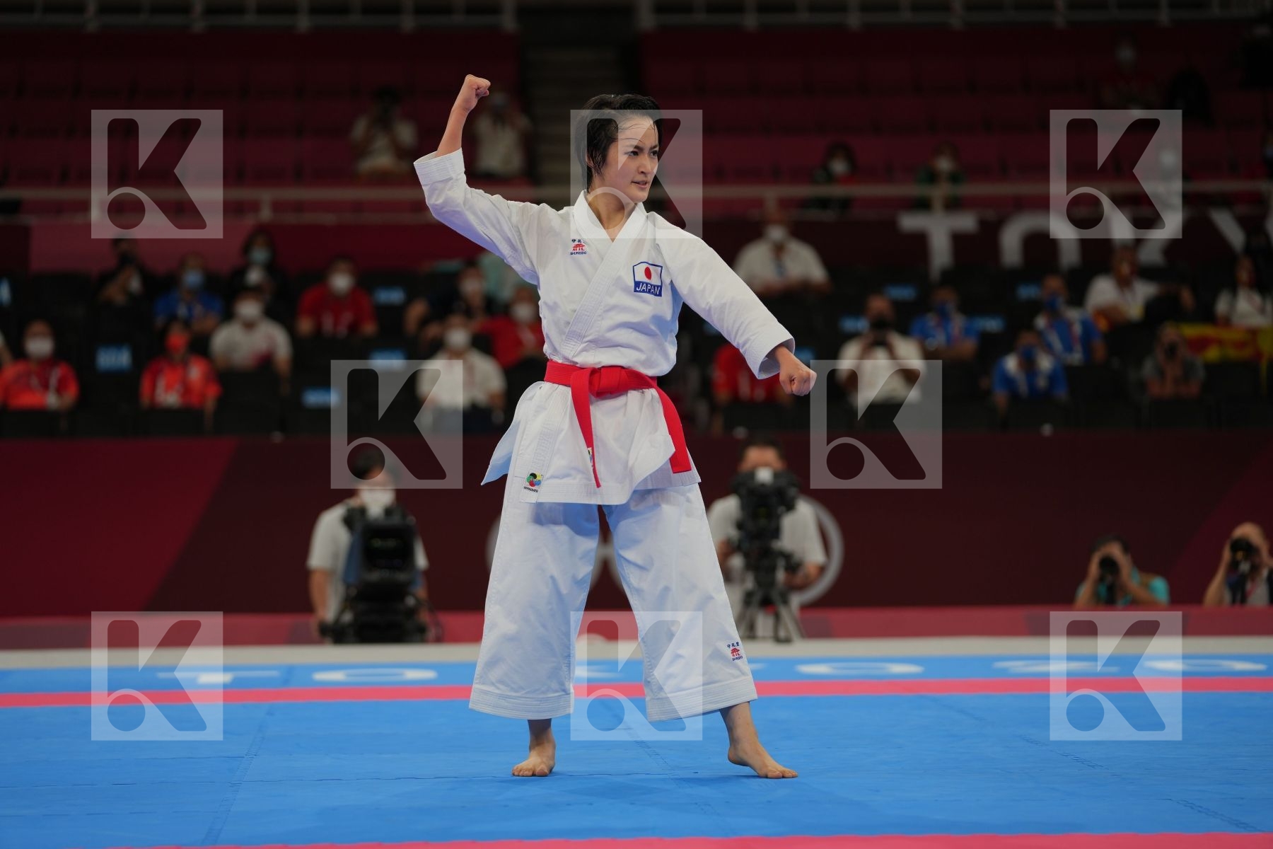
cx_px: 636
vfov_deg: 10.0
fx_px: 4844
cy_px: 424
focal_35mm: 137
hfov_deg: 15.0
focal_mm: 137
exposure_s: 1/500
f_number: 2.8
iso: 200
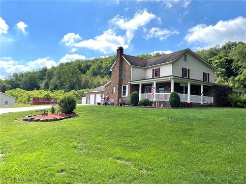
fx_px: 185
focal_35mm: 26
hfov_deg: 67.3
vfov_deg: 53.1
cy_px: 92
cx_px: 123
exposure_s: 1/5814
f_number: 1.6
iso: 32
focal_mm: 4.2
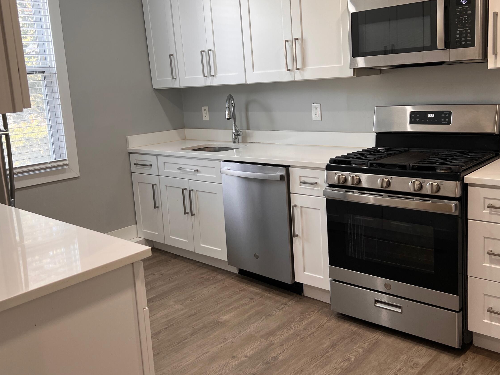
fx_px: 505
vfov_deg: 40.5
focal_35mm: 35
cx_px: 260
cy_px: 151
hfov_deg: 52.6
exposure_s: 1/120
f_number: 1.5
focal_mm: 5.7
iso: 80
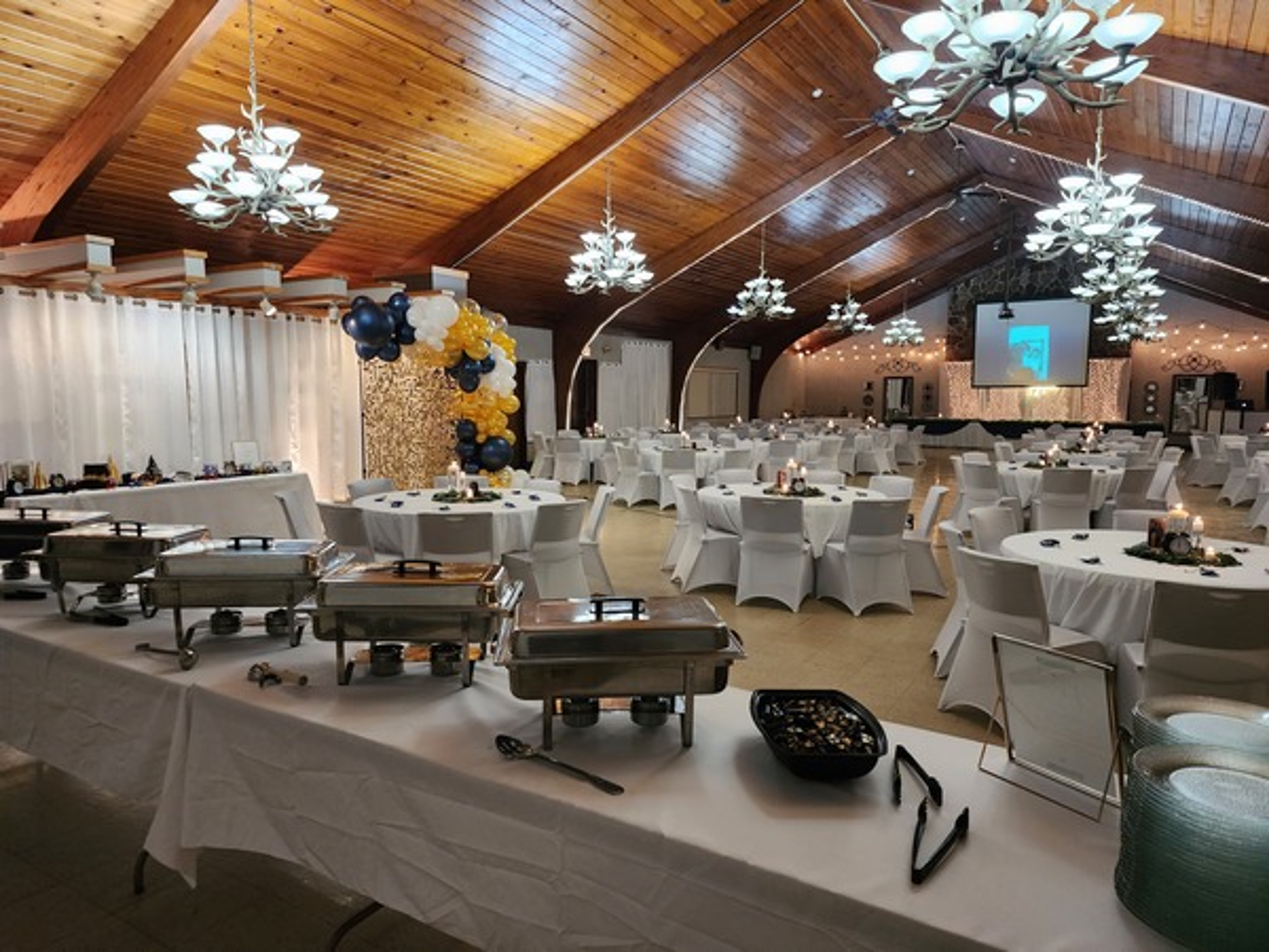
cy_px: 476
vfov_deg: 58.9
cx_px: 634
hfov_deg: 73.9
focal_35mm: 23
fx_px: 843
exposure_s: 1/60
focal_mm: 6.4
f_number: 1.8
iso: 500
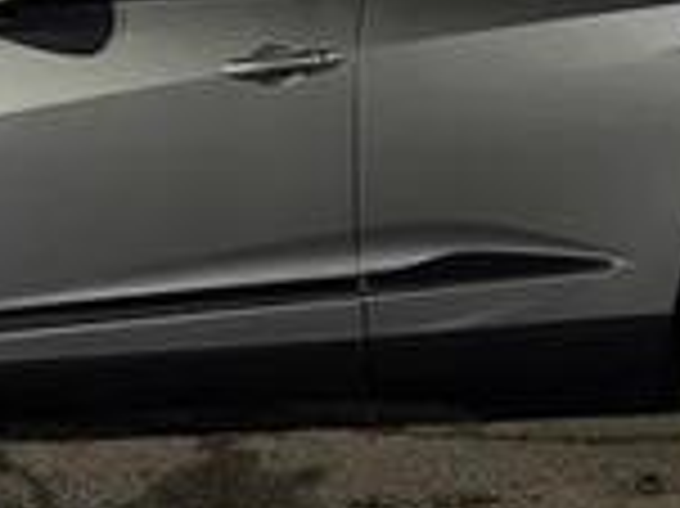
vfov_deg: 16.8
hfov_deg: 24.3
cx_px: 221
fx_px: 1570
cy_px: -238
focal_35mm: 80
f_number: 1.78
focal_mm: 6.76
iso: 800
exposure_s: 1/44
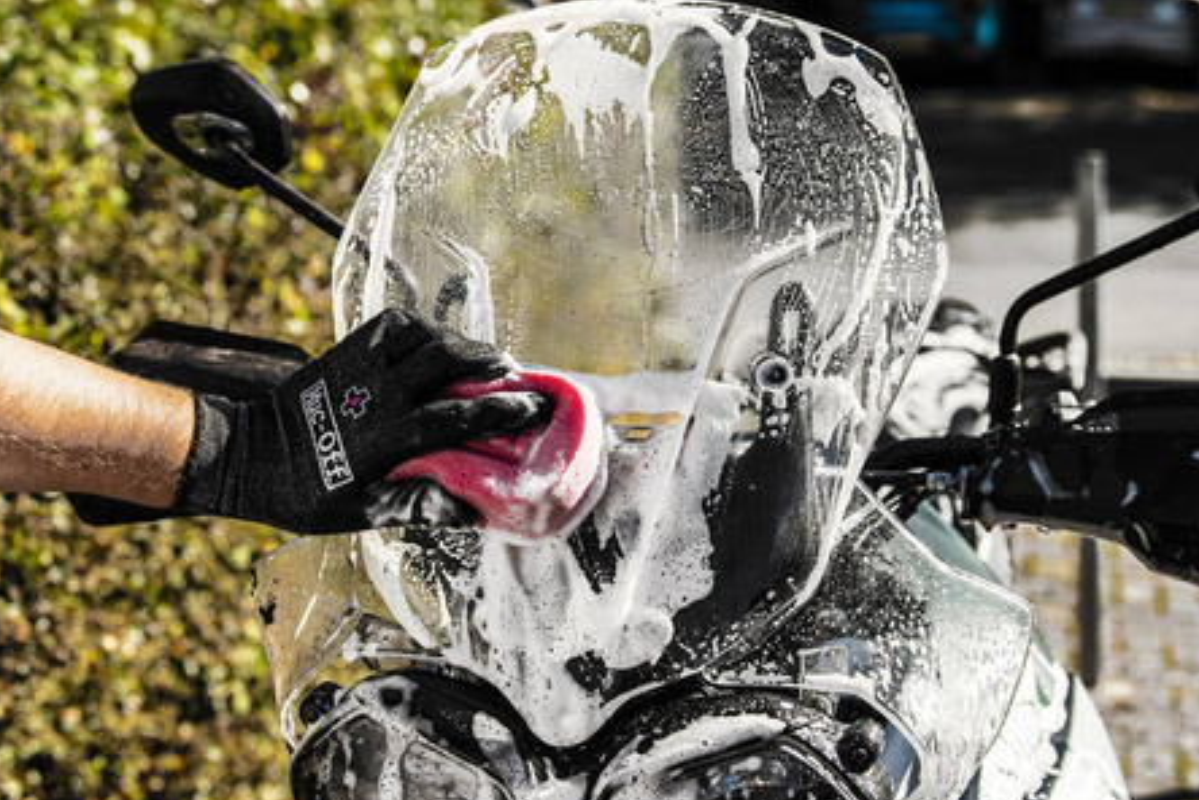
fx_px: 2365
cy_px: 403
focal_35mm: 71
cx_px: 600
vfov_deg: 19.2
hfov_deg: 28.5
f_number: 5.6
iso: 400
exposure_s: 1/1600
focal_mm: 70
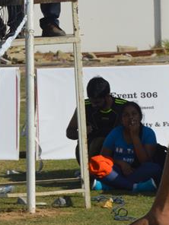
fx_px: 1703
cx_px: 107
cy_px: -98
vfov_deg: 7.5
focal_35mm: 262
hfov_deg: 5.7
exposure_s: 1/400
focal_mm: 55
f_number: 9
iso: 100
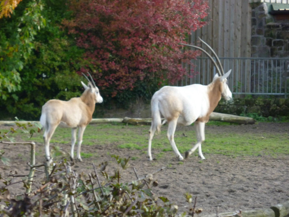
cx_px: 144
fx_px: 1670
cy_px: 108
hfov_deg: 9.9
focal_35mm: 200
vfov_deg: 7.4
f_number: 5.9
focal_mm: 36
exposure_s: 1/125
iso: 320
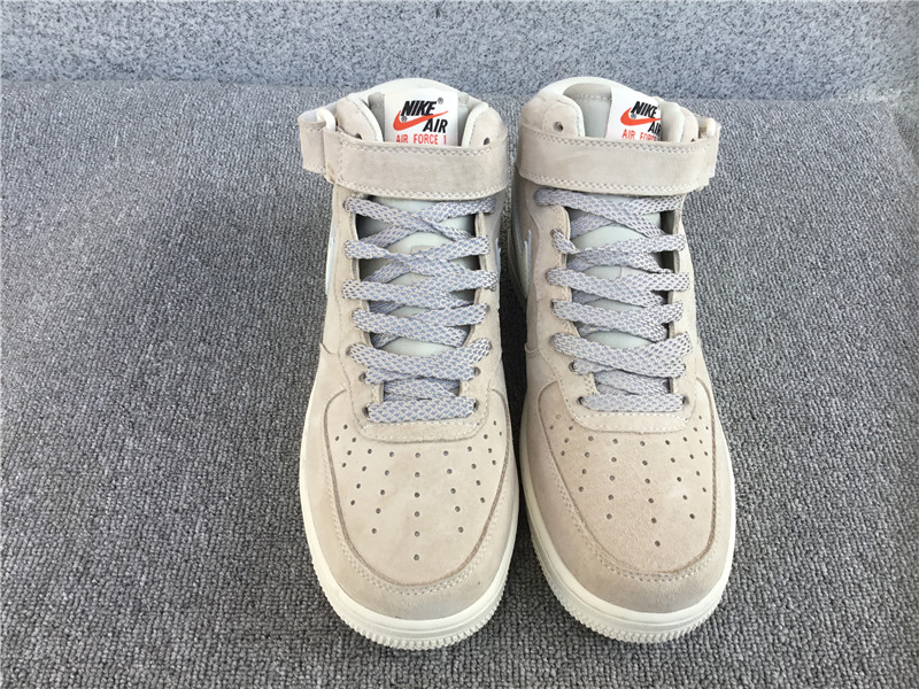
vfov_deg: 45.4
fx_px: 823
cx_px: 460
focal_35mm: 31
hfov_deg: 58.4
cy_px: 344
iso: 25
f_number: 2.4
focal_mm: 3.3
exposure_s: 1/133
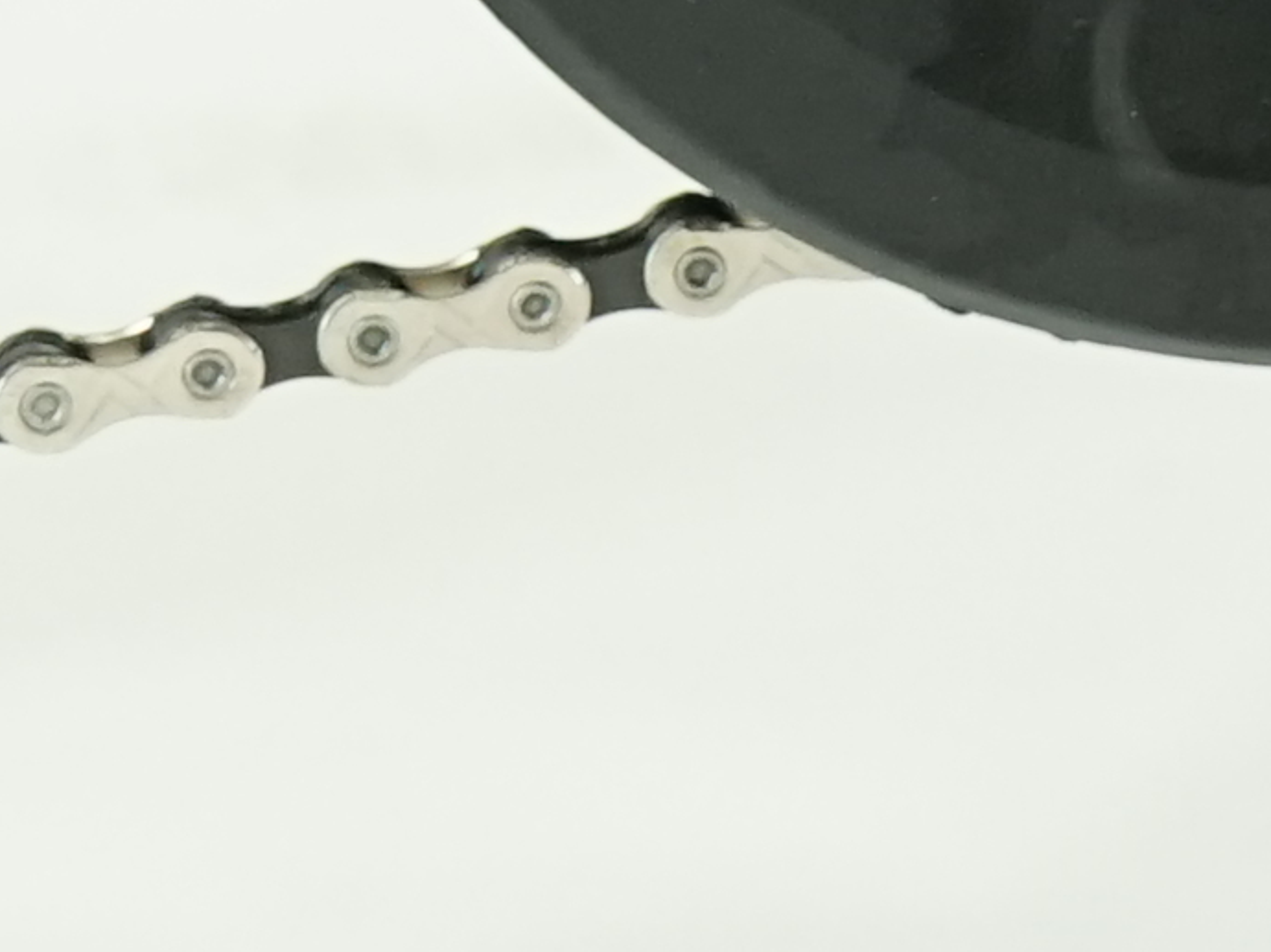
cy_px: -854
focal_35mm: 301
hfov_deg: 6.4
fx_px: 11048
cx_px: -1288
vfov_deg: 4.9
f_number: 5
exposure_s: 1/200
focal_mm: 36
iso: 1600
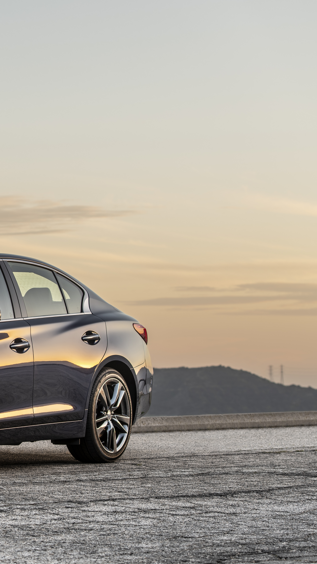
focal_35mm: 132
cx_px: -133
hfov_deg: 9.0
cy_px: 290
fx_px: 1973
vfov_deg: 16.3
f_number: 5
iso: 64
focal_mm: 75
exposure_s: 1/20
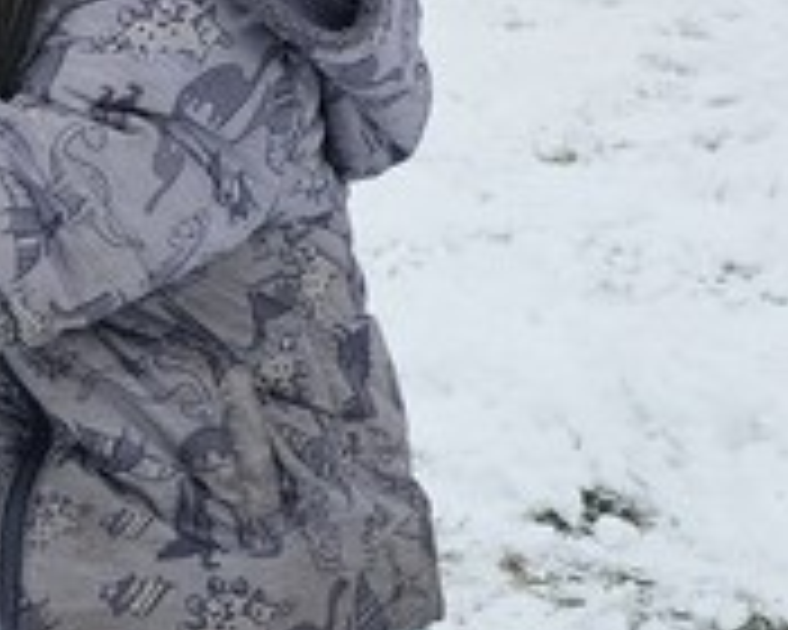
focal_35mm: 131
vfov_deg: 11.8
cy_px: 270
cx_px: -311
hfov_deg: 14.0
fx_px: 3055
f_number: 1.7
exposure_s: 1/565
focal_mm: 6.3
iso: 10
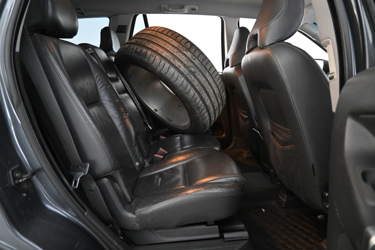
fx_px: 250
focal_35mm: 24
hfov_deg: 73.7
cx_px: 188
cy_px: 125
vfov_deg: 53.1
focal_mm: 16
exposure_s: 1/25
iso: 4000
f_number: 3.5
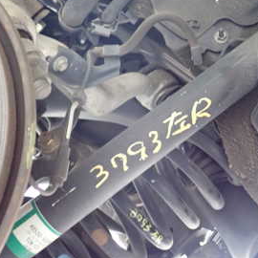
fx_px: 498
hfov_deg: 28.3
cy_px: 94
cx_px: 215
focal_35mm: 59
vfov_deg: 28.9
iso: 640
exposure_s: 1/30
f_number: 2.3
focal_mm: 5.4
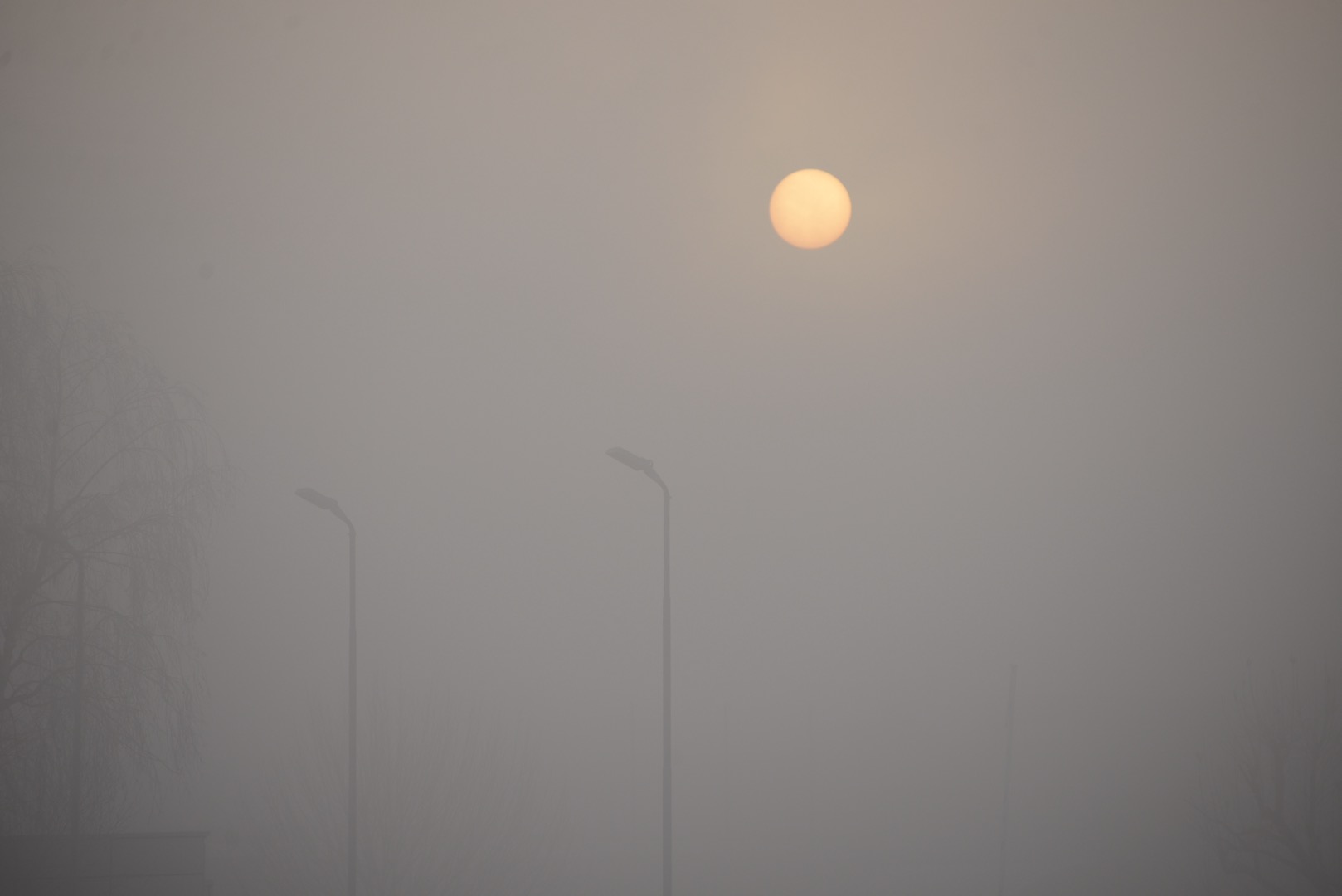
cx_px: 671
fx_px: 8576
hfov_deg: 8.9
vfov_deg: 6.0
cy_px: 448
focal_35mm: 230
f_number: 5.3
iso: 110
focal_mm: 230
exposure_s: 1/320
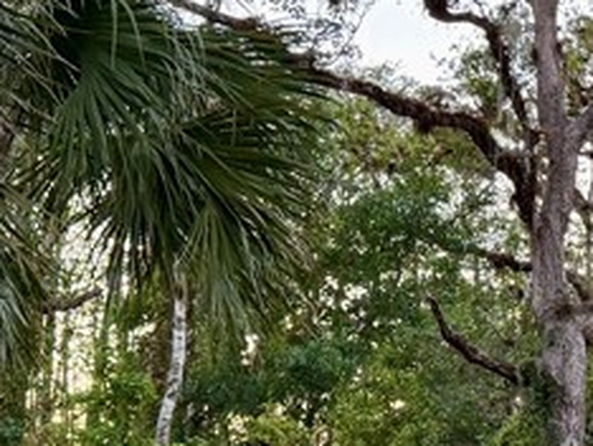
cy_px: 281
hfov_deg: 17.0
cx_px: 882
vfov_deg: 14.1
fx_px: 1801
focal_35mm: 105
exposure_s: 1/100
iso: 200
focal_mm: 6.76
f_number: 1.78
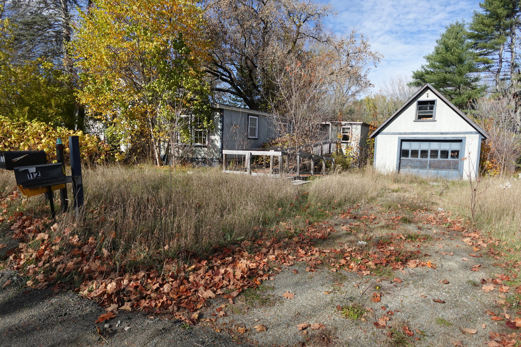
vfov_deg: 61.9
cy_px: 174
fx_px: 289
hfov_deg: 84.0
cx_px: 260
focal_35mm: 20
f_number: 2
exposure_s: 1/2500
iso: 125
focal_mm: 7.6
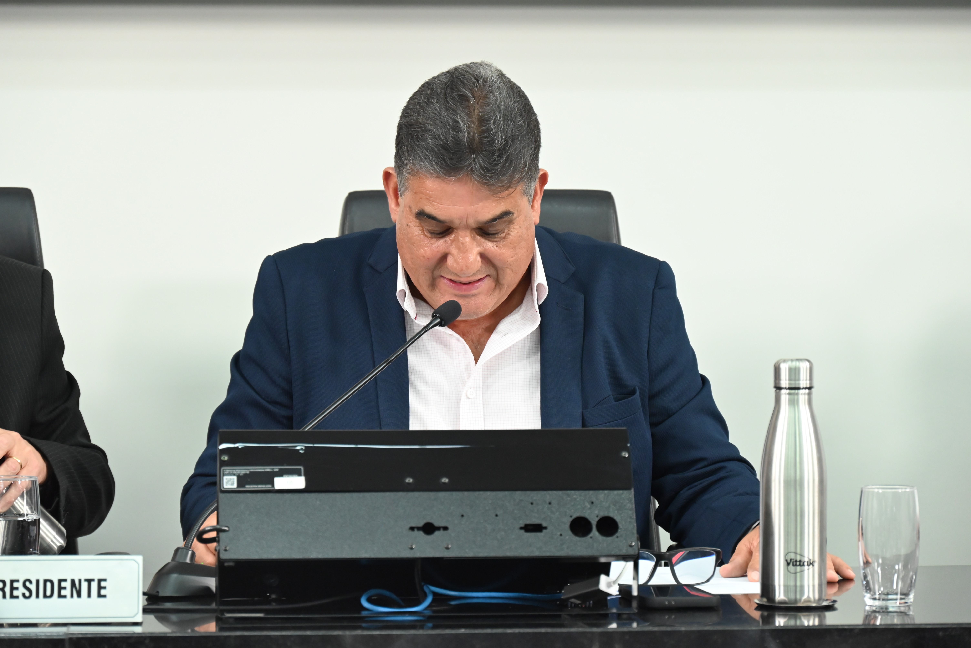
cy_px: 324
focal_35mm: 125
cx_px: 486
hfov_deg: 16.4
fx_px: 3373
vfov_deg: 11.0
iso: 3200
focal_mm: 125
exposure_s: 1/125
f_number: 6.3
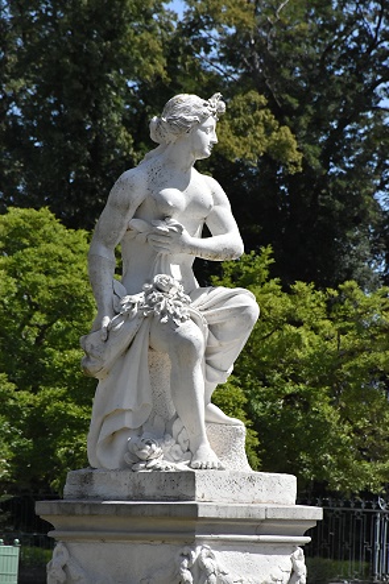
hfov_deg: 6.5
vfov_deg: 9.8
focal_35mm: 210
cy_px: 292
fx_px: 3406
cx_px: 194
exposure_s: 1/8000
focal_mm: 140
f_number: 8
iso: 2000
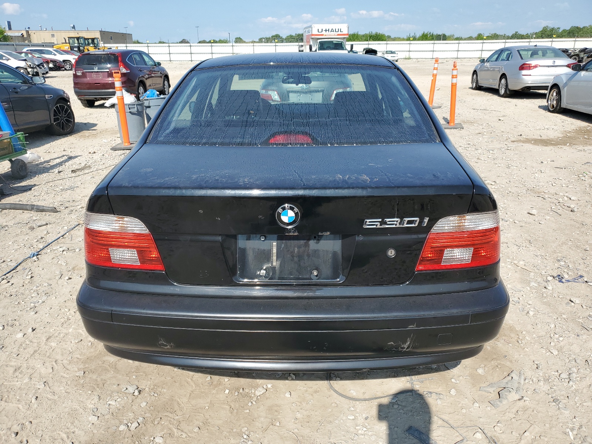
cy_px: 222
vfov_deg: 53.1
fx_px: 445
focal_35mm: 26
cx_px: 296
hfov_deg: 67.3
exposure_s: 1/2500
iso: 50
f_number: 1.5
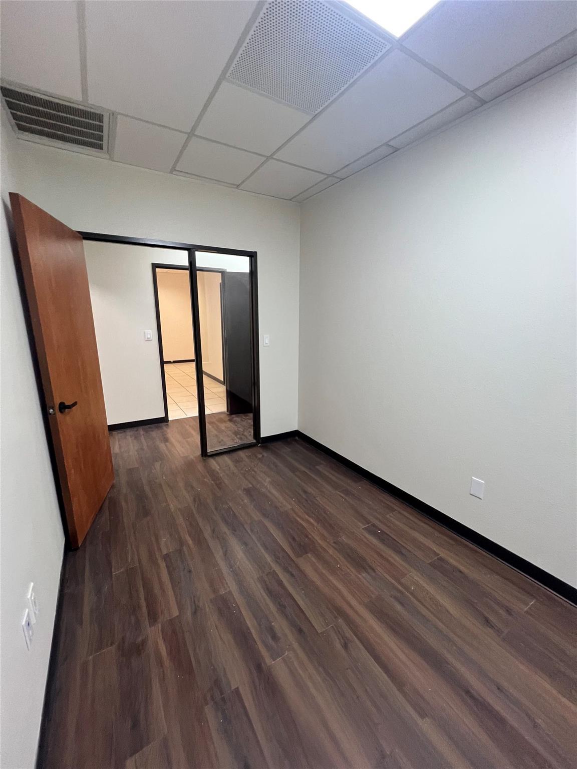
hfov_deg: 89.9
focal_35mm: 13
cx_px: 288
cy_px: 384
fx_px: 289
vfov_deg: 106.2
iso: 200
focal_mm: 1.57
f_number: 1.8
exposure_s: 1/120
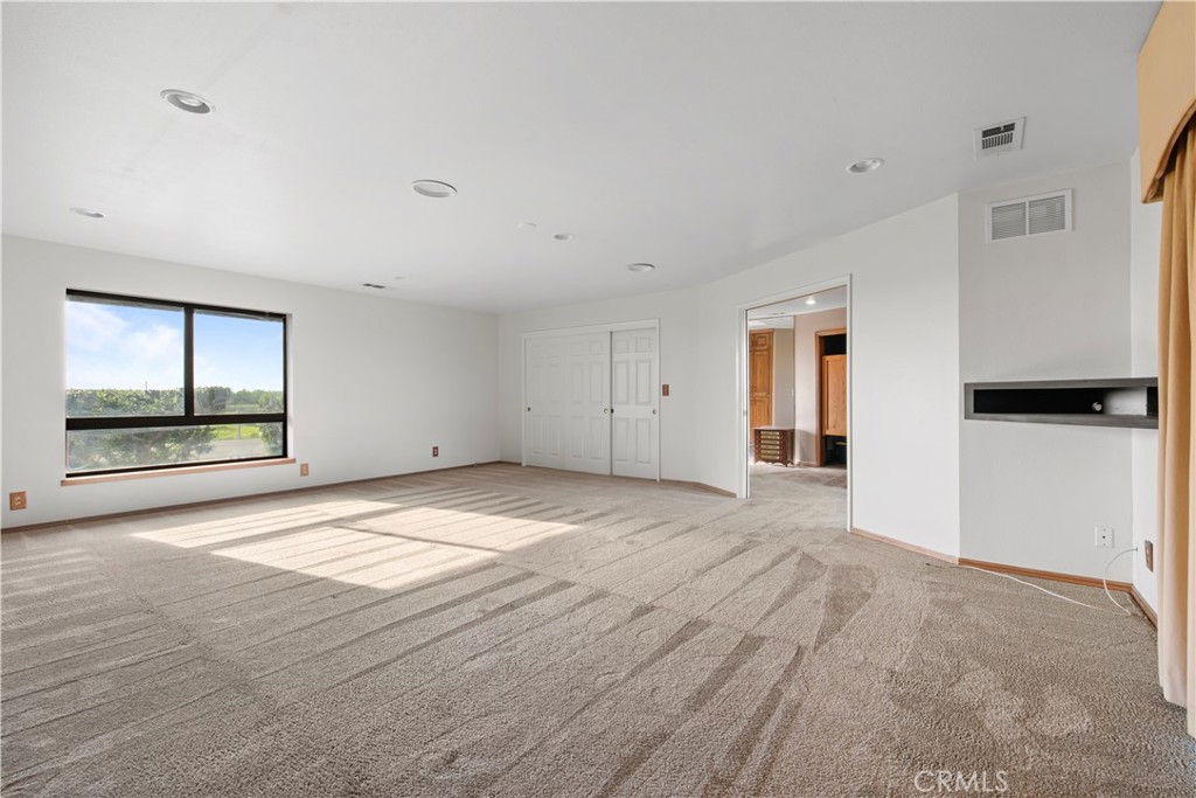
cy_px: 399
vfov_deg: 77.3
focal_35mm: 15
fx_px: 498
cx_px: 598
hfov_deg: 100.4
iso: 64
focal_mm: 15
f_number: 11
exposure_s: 1
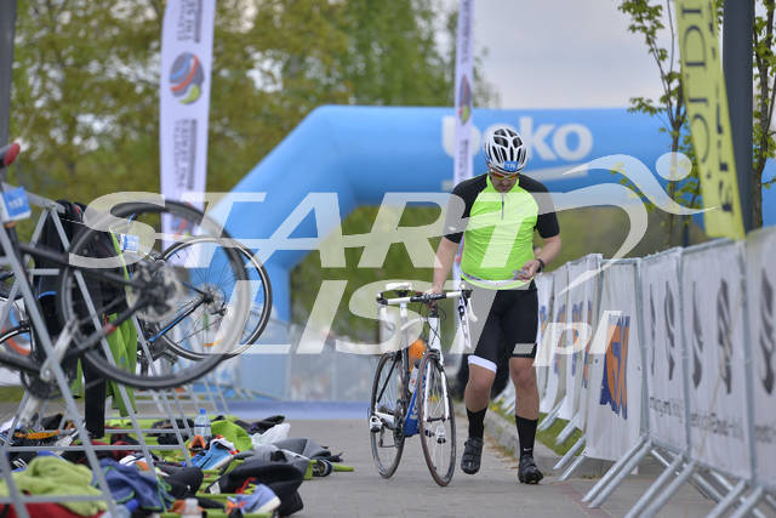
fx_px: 4312
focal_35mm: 200
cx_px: 388
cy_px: 259
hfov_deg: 10.3
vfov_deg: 6.9
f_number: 4
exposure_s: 1/4000
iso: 400
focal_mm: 200
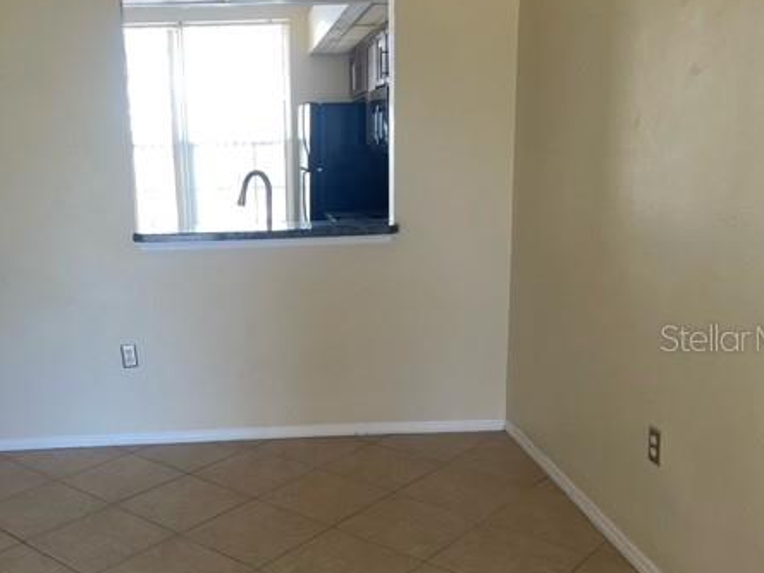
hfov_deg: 50.7
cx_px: 272
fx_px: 795
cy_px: 337
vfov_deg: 39.5
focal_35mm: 36
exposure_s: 1/28
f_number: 1.6
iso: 50
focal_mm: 5.1
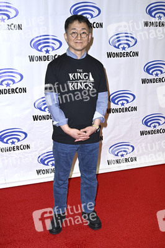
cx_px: 82
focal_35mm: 44
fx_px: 303
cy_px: 124
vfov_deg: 44.5
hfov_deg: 30.5
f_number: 5.6
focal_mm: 44
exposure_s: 1/250
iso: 800
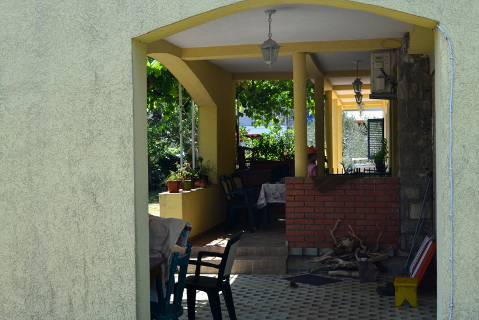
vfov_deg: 28.1
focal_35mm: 48
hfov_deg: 41.1
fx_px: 639
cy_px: 160
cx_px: 240
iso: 400
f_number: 10
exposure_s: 1/200
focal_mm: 32
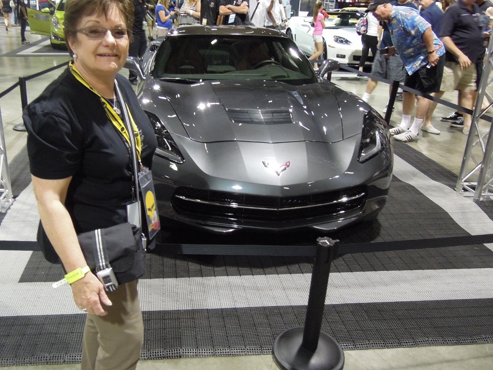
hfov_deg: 55.0
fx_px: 470
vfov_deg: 42.9
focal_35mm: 33
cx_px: 199
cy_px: 172
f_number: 2.8
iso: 400
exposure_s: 1/15
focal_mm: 4.3
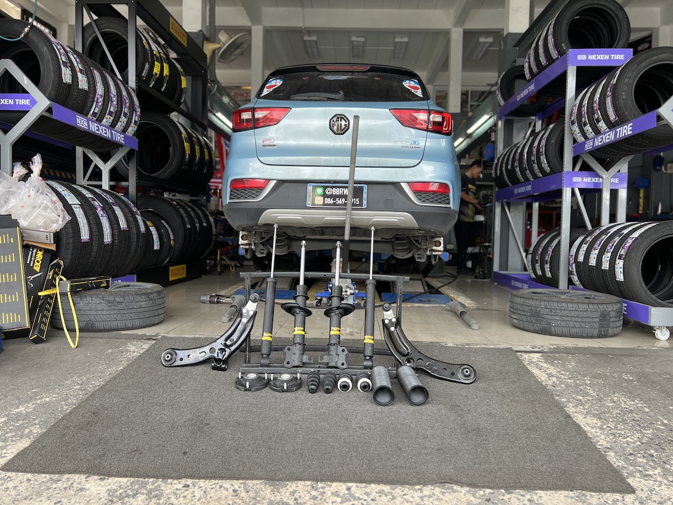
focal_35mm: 26
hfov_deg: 67.3
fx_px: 505
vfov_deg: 53.1
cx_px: 336
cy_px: 252
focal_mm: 5.7
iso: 40
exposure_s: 1/121
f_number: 1.5
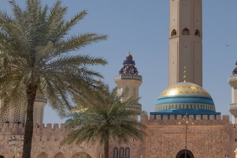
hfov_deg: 24.2
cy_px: 37
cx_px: 200
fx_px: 540
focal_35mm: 82
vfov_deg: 16.6
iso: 160
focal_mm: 32
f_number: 18
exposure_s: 1/250
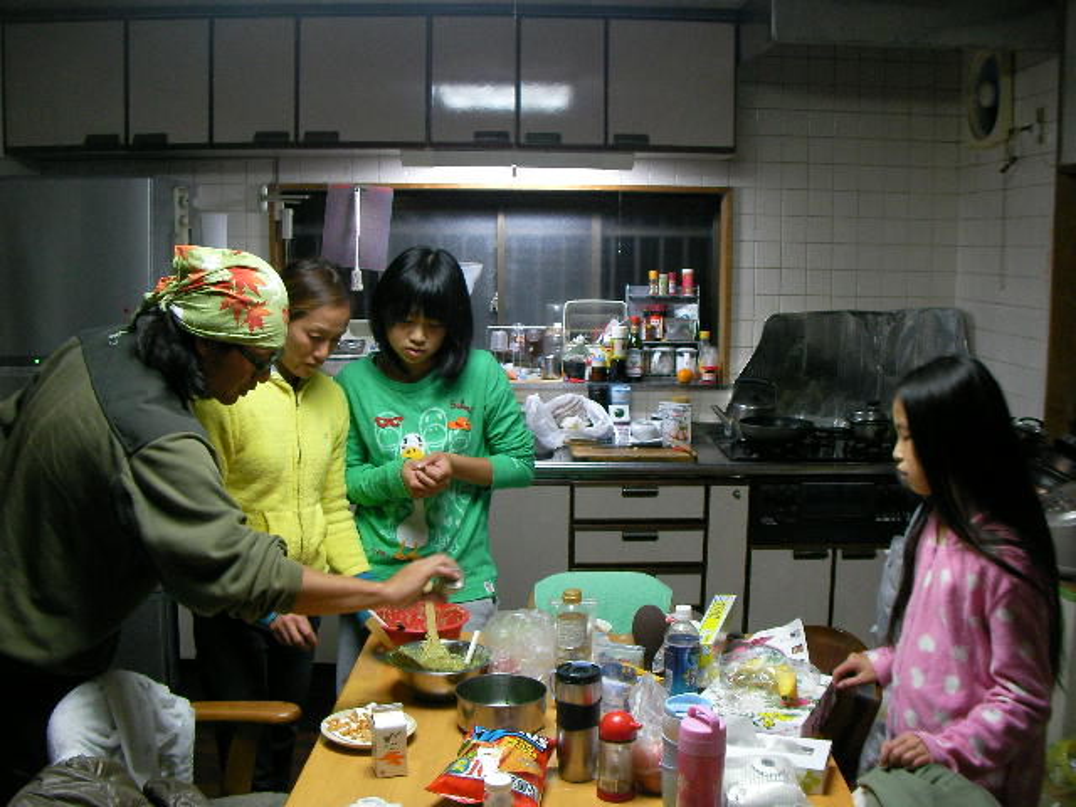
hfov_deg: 49.0
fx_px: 1181
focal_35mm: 38
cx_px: 538
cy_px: 404
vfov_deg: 37.7
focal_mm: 6.3
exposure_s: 1/8.1
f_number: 3.5
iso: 200
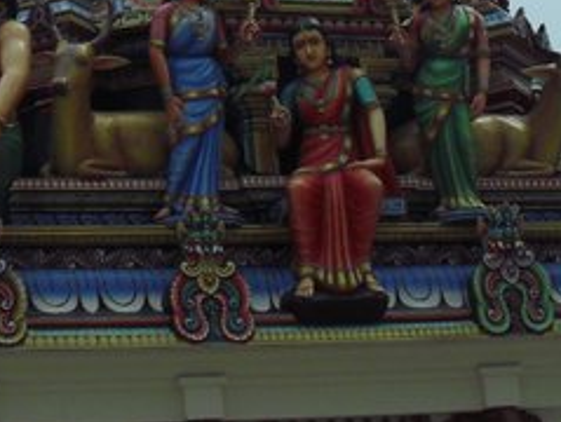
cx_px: 188
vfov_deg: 11.5
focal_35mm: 127
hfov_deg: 15.5
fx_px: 2061
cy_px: -45
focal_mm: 6.2
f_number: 8
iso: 100
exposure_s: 1/500
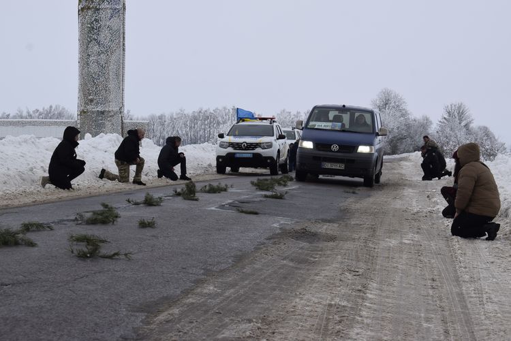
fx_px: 1172
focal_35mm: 82
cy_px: 170
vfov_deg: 16.6
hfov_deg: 24.6
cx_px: 256
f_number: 10
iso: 200
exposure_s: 1/400
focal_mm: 55
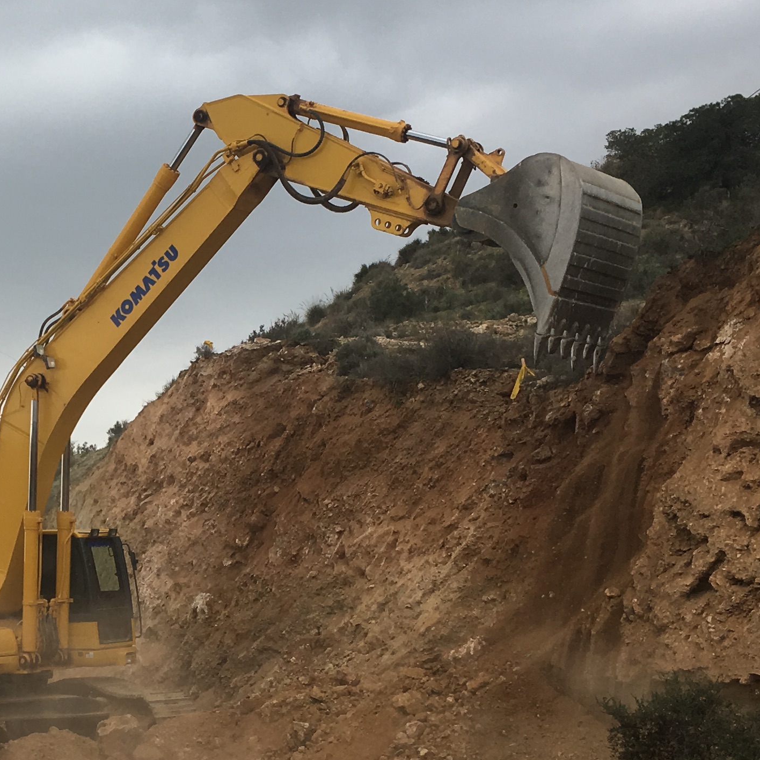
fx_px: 1813
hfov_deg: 22.9
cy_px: 518
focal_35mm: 73
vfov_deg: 23.5
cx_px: 40
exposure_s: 1/425
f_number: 2.2
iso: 25
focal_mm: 4.15
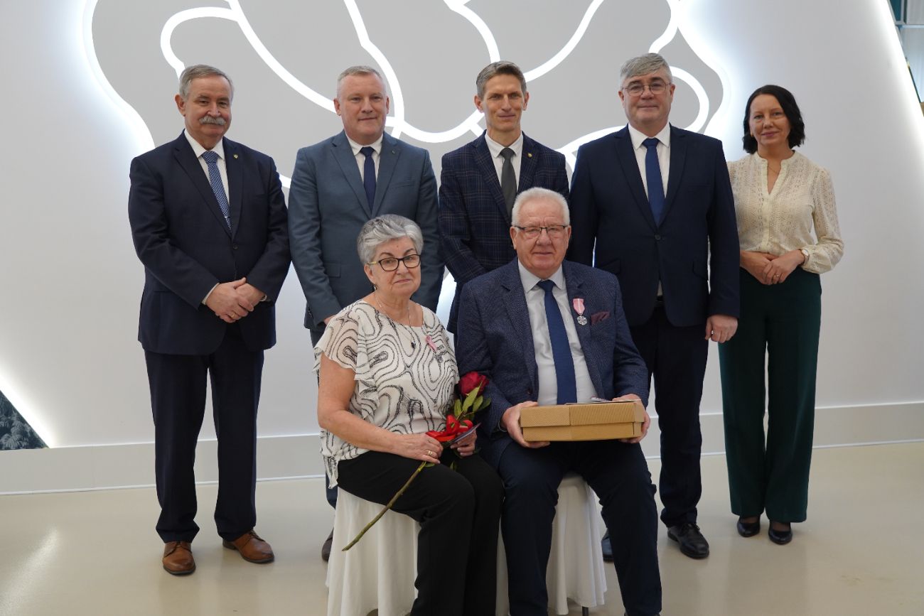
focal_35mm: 41
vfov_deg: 32.6
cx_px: 462
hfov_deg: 47.4
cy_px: 308
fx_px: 1052
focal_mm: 41
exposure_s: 1/125
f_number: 4
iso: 1250
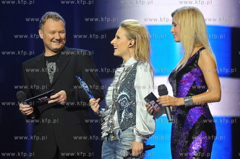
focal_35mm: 166
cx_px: 123
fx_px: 1105
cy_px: 78
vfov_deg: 8.2
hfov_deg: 12.4
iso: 3200
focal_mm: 160
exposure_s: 1/200
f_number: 5.6
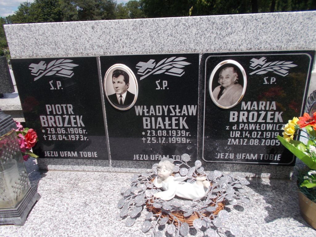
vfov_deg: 53.1
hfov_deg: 67.3
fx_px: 237
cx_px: 158
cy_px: 118
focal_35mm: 26
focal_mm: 4.6
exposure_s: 1/200
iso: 80
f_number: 8
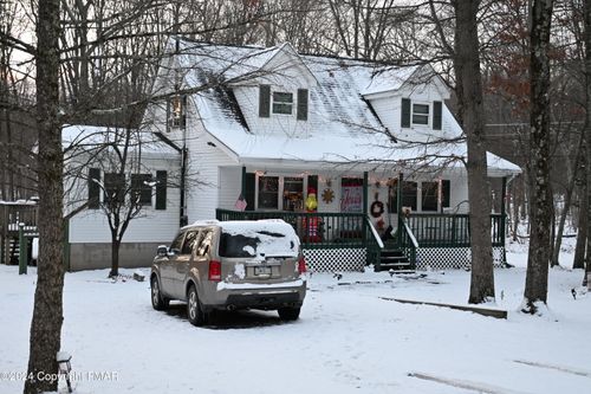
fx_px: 800
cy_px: 197
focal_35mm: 49
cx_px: 296
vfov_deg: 27.6
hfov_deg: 40.5
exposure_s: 1/125
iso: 1000
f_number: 5
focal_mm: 32.5
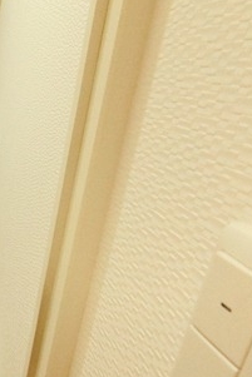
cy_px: 268
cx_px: -143
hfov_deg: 23.9
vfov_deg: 45.3
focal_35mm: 42
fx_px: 440
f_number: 2.7
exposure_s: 1/320
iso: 1600
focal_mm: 4.06
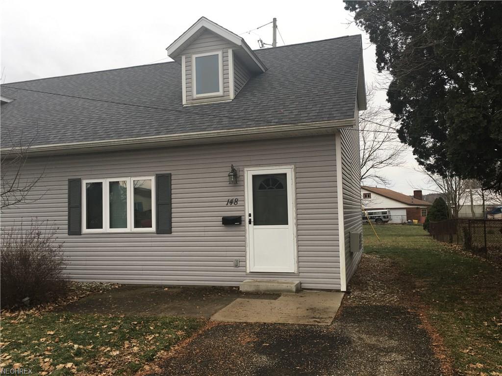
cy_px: 188
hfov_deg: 61.7
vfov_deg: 48.2
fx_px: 421
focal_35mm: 29
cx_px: 251
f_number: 2.2
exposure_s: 1/129
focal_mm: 4.15
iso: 25
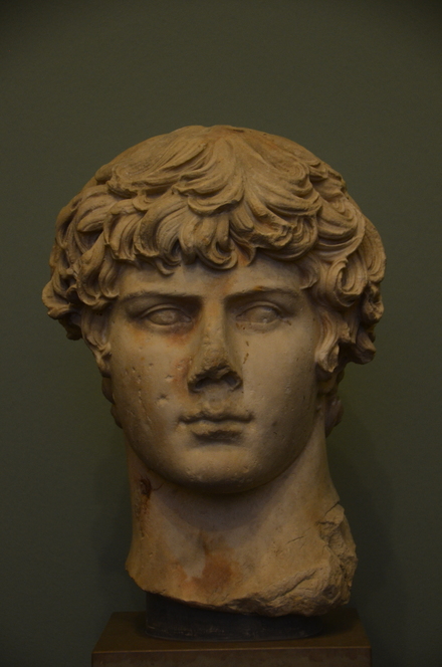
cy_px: 334
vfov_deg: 18.2
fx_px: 2080
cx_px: 221
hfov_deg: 12.1
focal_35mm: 112
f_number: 5
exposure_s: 1/10
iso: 1250
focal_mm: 75
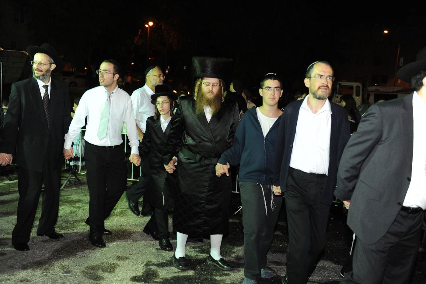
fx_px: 473
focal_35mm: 40
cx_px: 213
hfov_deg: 48.5
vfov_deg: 33.4
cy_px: 142
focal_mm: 40
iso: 1600
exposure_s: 1/125
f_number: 3.2
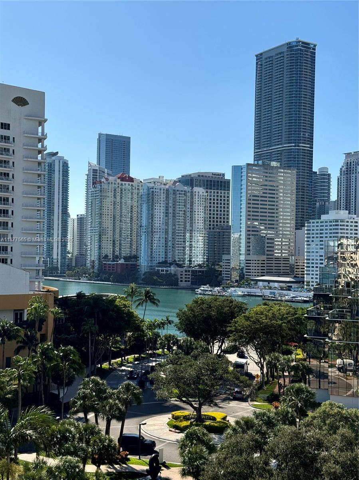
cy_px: 240
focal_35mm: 48
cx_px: 180
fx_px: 664
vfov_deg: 39.7
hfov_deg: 30.2
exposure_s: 1/6410
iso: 64
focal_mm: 6.76
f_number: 1.78
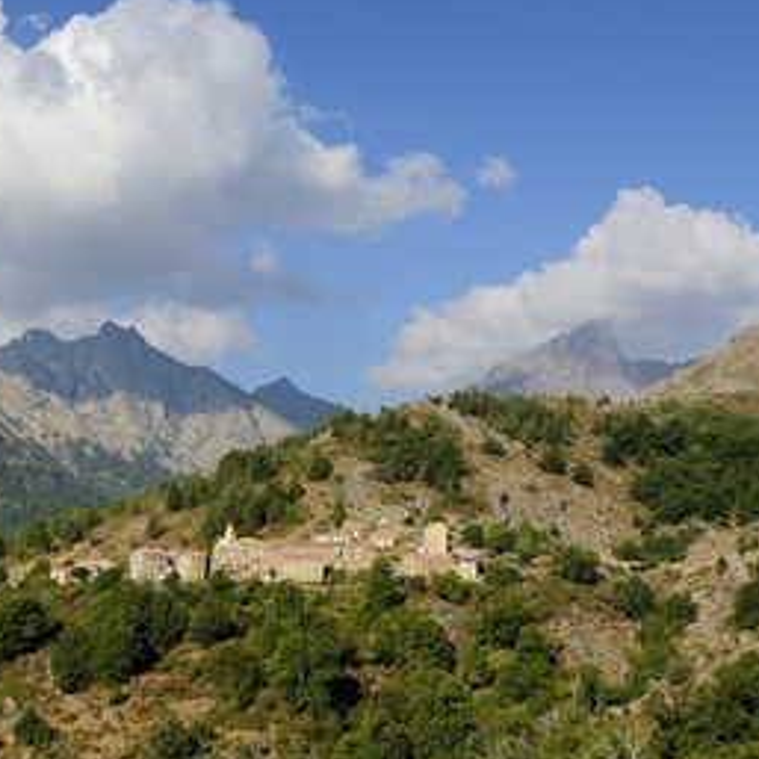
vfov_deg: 34.0
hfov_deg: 34.0
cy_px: 354
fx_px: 1240
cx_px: 387
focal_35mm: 50
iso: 200
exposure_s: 1/250
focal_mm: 36
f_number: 14
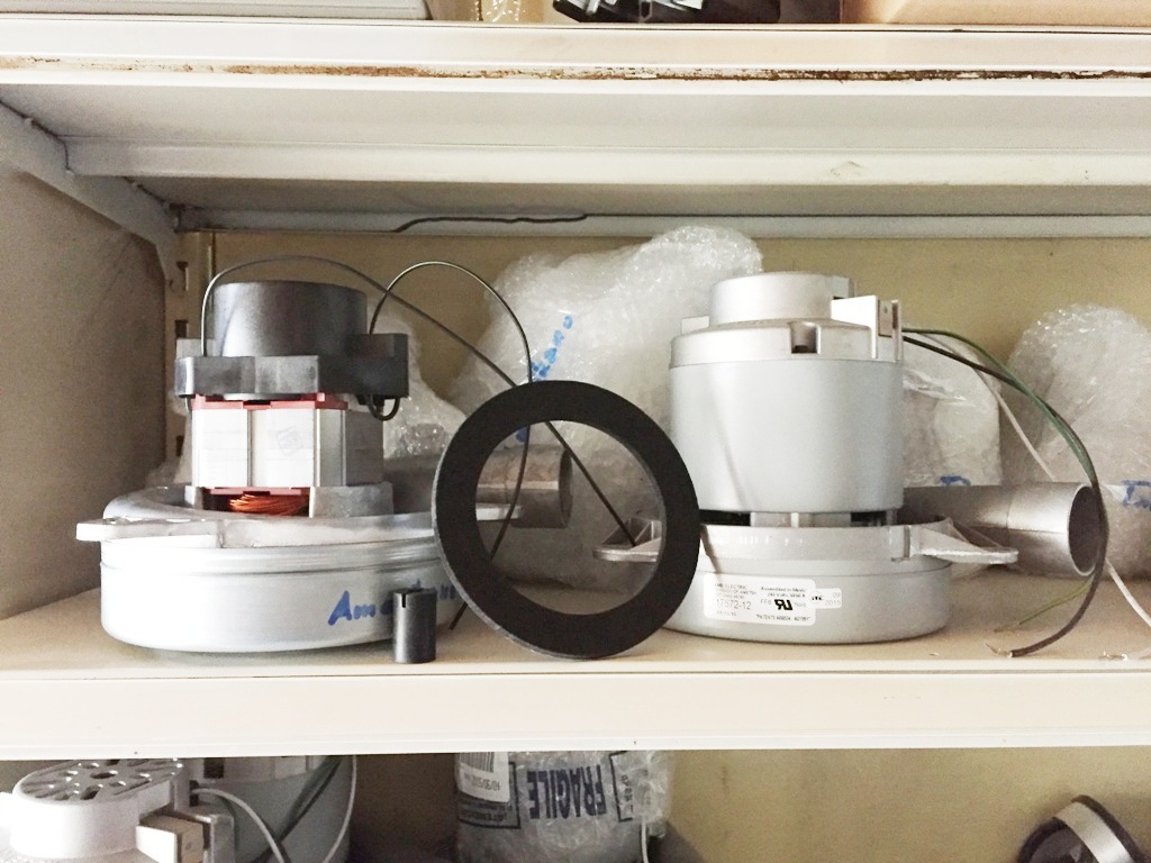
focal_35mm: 29
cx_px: 576
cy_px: 432
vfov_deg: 48.2
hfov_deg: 61.7
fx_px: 964
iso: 320
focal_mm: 4.15
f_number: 2.2
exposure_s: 1/17
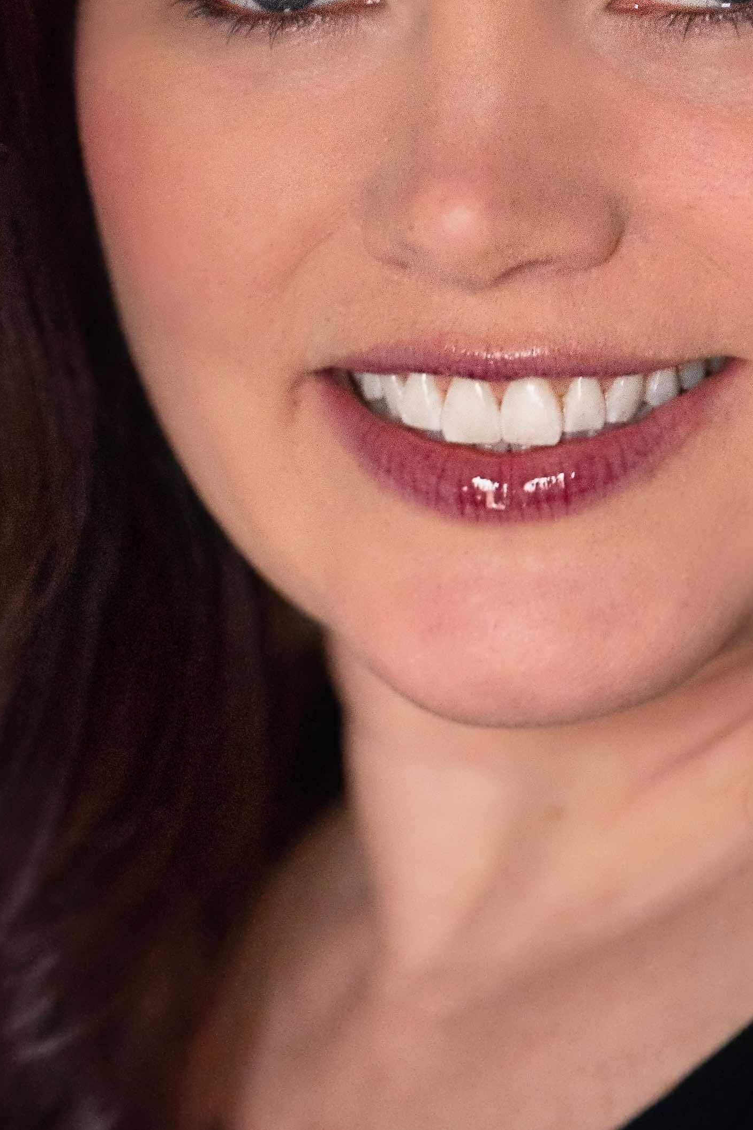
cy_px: 577
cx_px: 12
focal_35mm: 384
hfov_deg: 3.6
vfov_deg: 5.4
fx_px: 12047
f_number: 2.8
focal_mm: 135
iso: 1600
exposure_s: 1/125
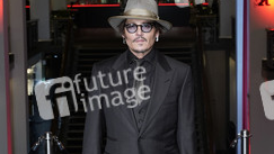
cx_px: 125
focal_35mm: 100
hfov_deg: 21.3
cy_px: 150
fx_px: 727
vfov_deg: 12.0
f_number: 7.1
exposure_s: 1/80
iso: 1000
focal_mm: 58
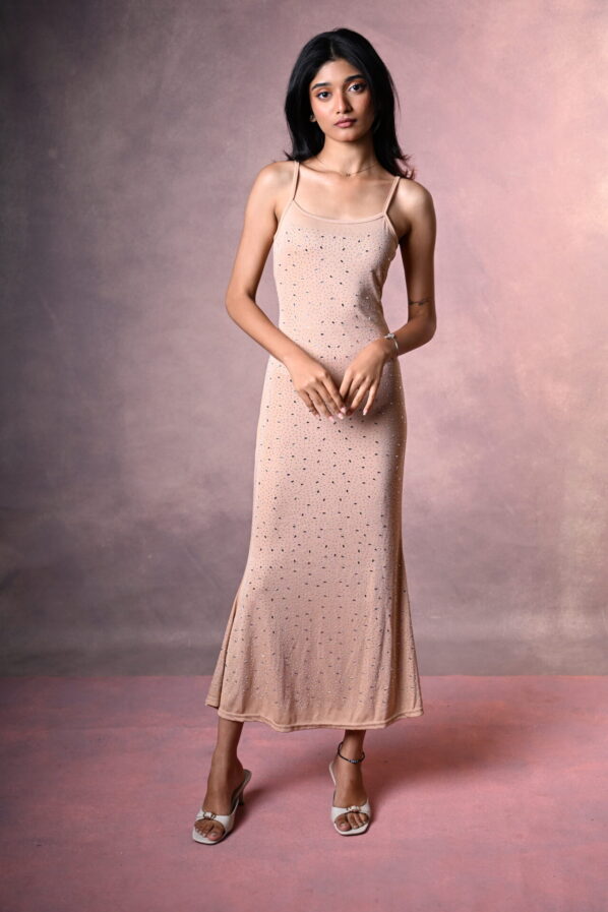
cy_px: 456
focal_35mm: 50
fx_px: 1267
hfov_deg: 27.0
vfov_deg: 39.6
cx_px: 304
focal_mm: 50
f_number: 4
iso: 250
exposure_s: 1/200
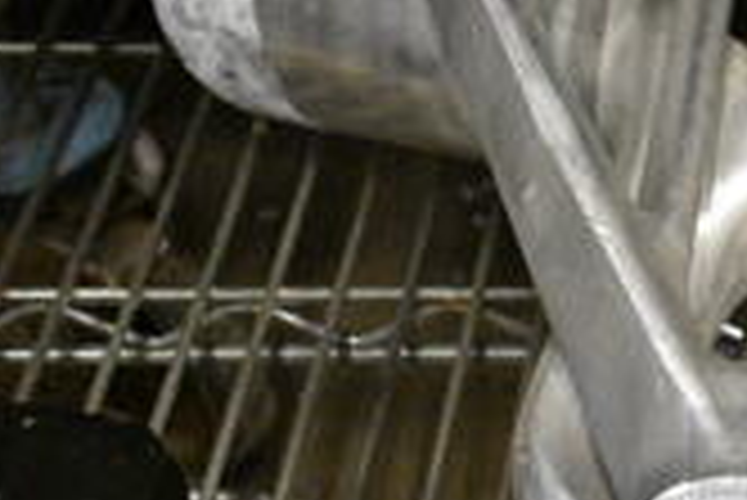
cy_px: 266
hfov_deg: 14.8
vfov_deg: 10.8
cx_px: 1192
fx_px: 2634
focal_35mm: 127
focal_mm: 23
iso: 6400
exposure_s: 1/60
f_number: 3.8
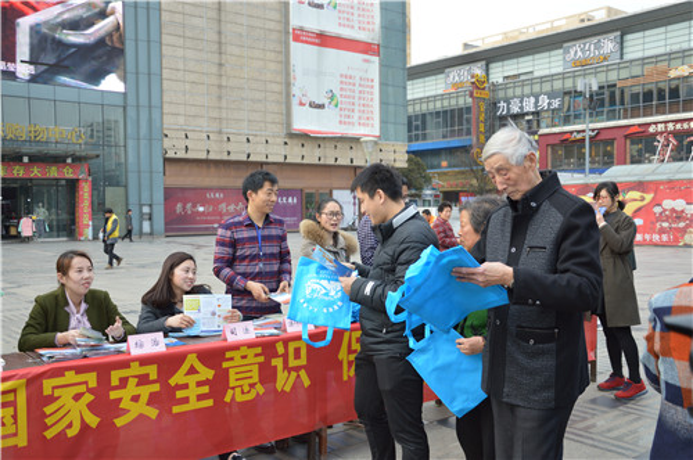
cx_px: 346
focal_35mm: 36
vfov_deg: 36.8
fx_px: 692
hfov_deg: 53.2
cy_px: 230
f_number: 3.8
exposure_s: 1/125
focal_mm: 24
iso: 100
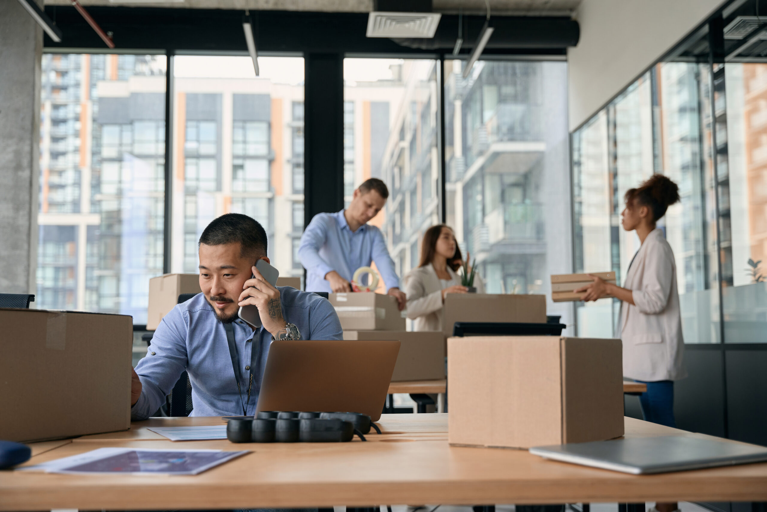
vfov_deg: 31.3
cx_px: 384
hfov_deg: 45.6
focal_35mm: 43
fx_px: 912
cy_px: 256
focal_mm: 42.8
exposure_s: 1/250
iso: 400
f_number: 3.2
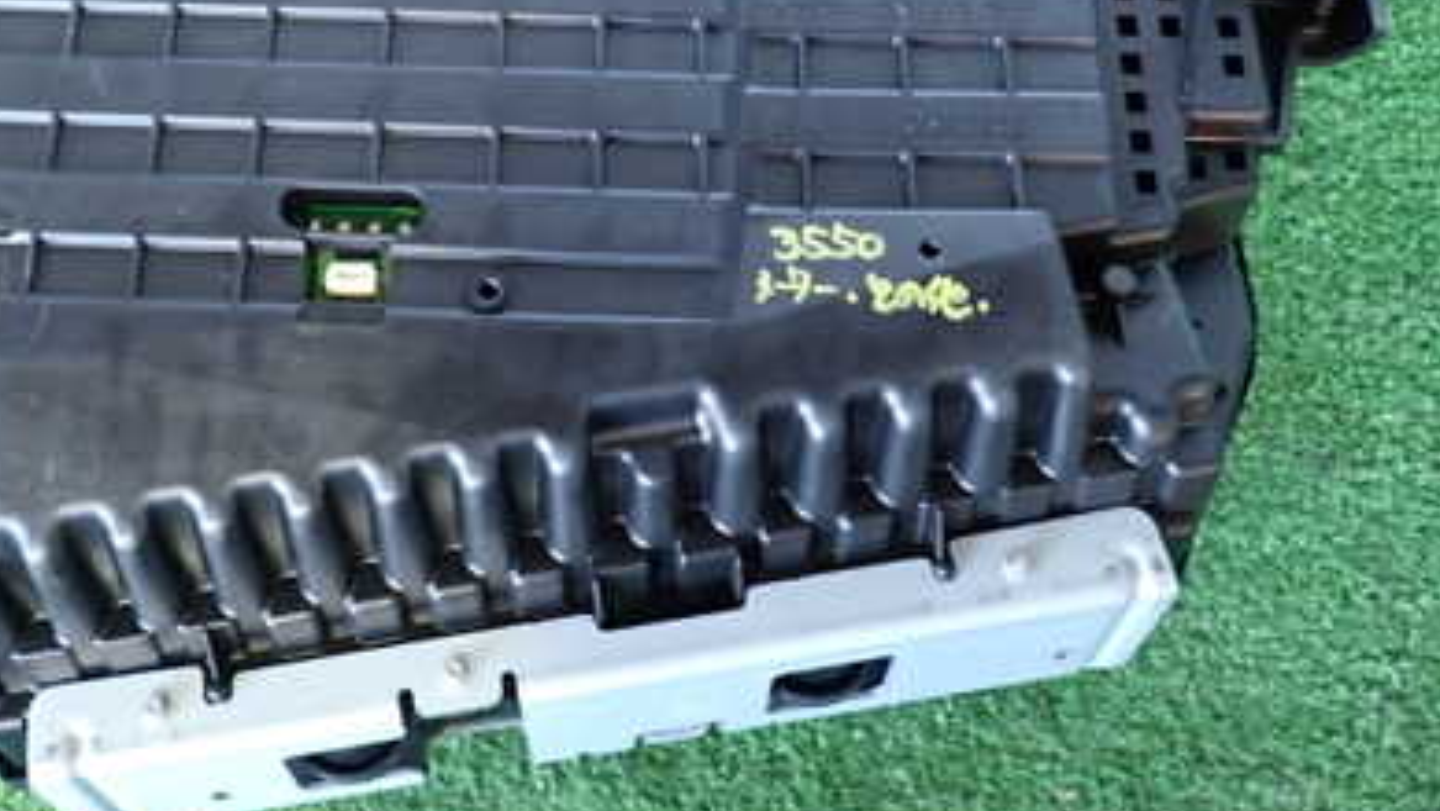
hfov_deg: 47.6
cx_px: 489
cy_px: 248
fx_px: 1604
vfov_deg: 28.1
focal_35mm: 42
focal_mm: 4.5
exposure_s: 1/30
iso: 400
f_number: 2
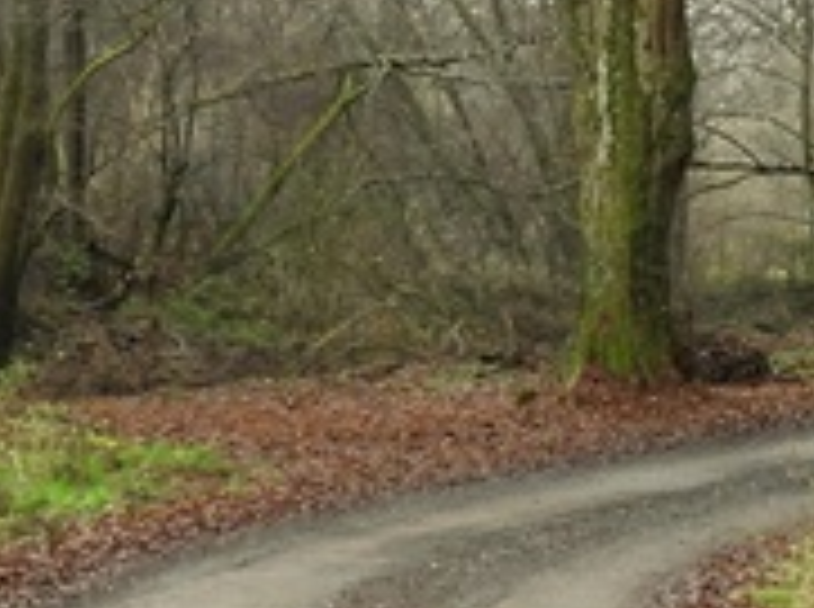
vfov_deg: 9.5
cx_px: 1435
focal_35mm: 155
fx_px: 3638
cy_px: 77
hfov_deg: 11.8
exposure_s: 1/30
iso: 140
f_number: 3.2
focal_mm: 6.2
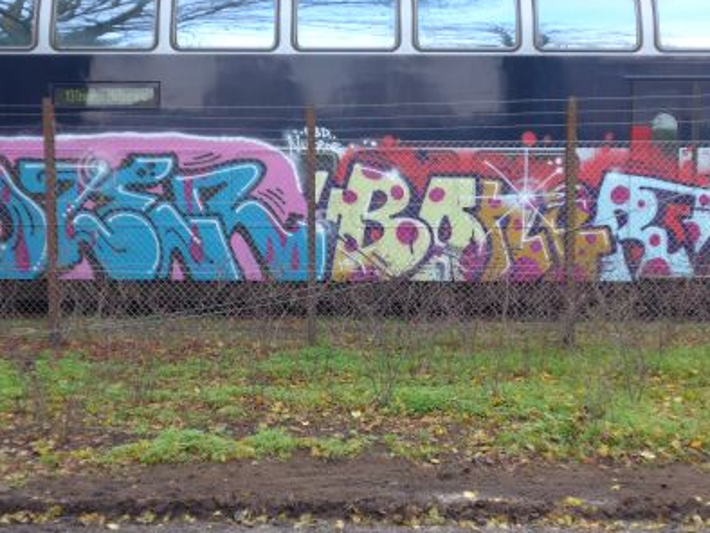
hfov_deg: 36.8
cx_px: 332
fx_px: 1067
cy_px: 282
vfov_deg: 28.1
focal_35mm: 52
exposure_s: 1/100
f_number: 2.6
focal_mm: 8.4
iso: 80
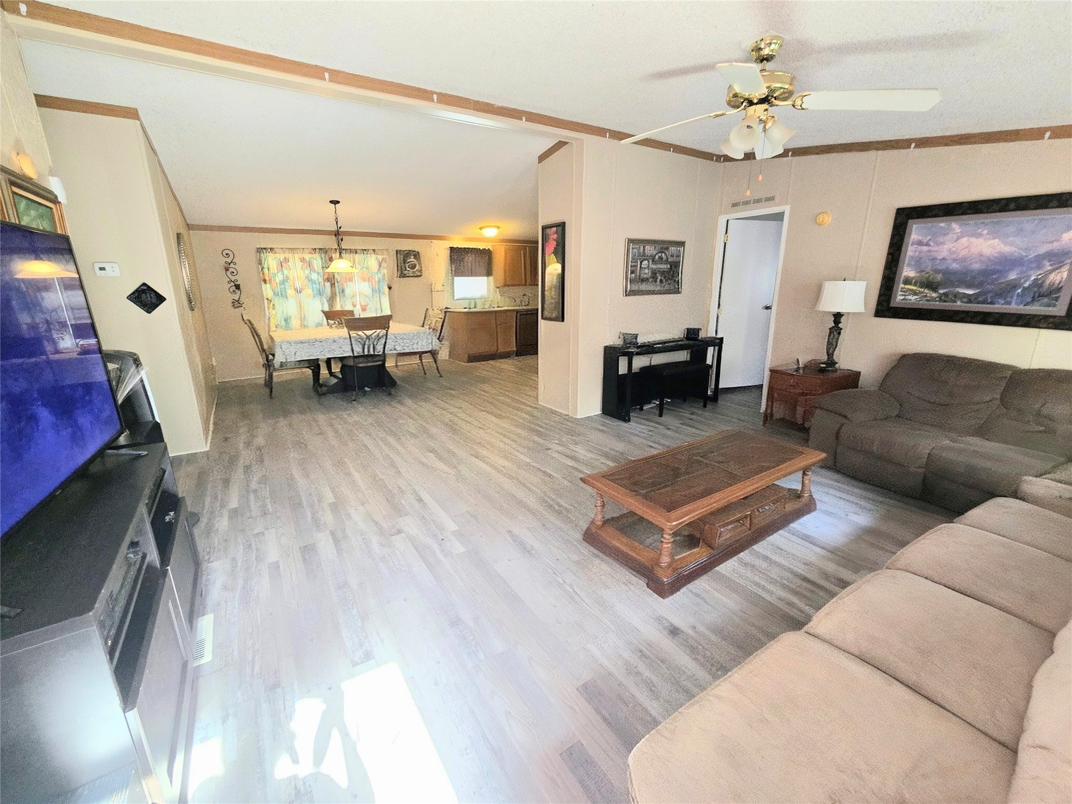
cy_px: 402
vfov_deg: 89.9
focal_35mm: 13
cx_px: 536
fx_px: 403
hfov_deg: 106.2
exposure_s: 1/60
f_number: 2.2
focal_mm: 2.2
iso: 250
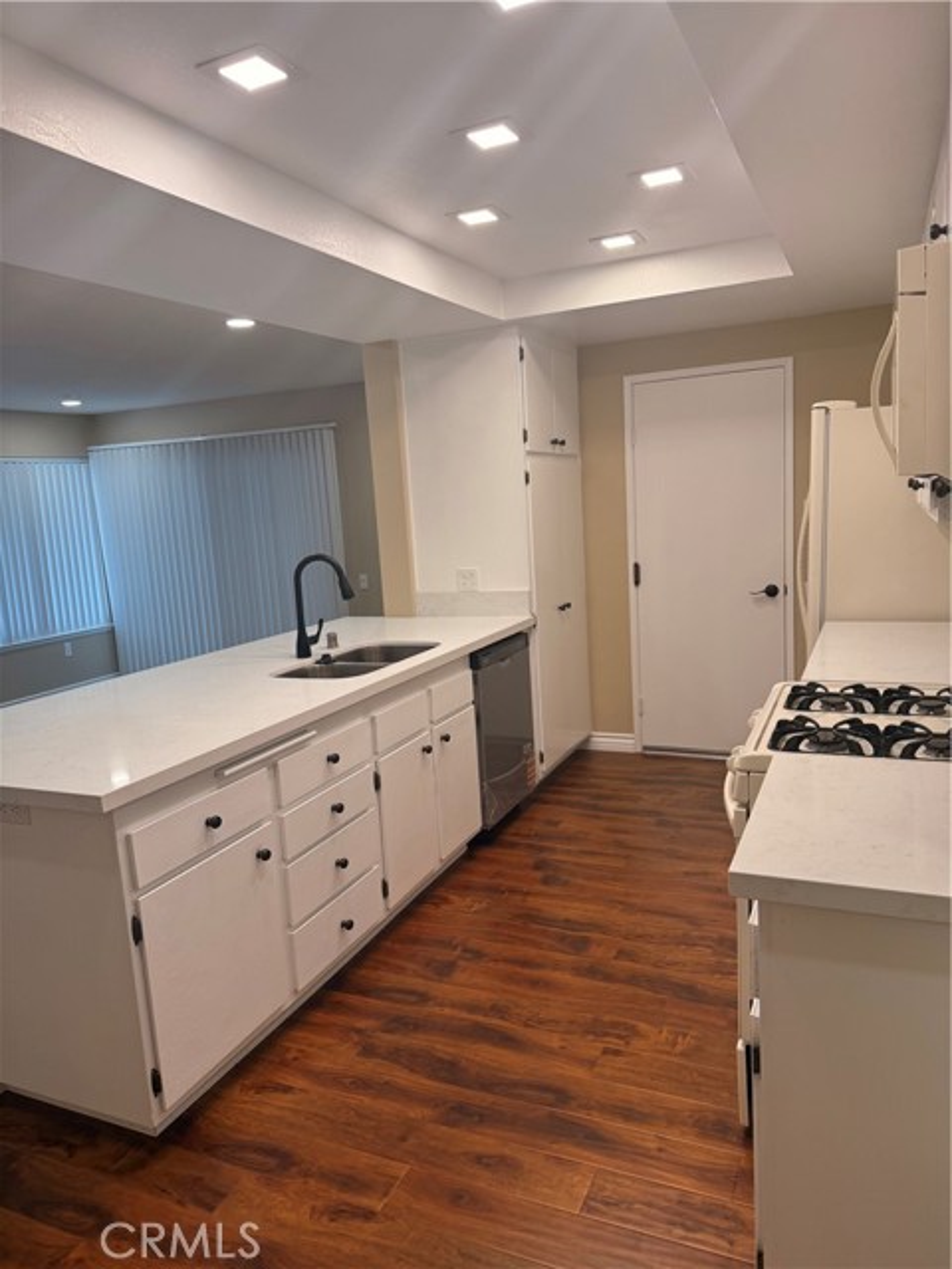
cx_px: 476
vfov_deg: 71.6
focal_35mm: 24
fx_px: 880
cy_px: 634
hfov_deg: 56.8
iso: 125
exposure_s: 1/183
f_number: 1.78
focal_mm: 6.76
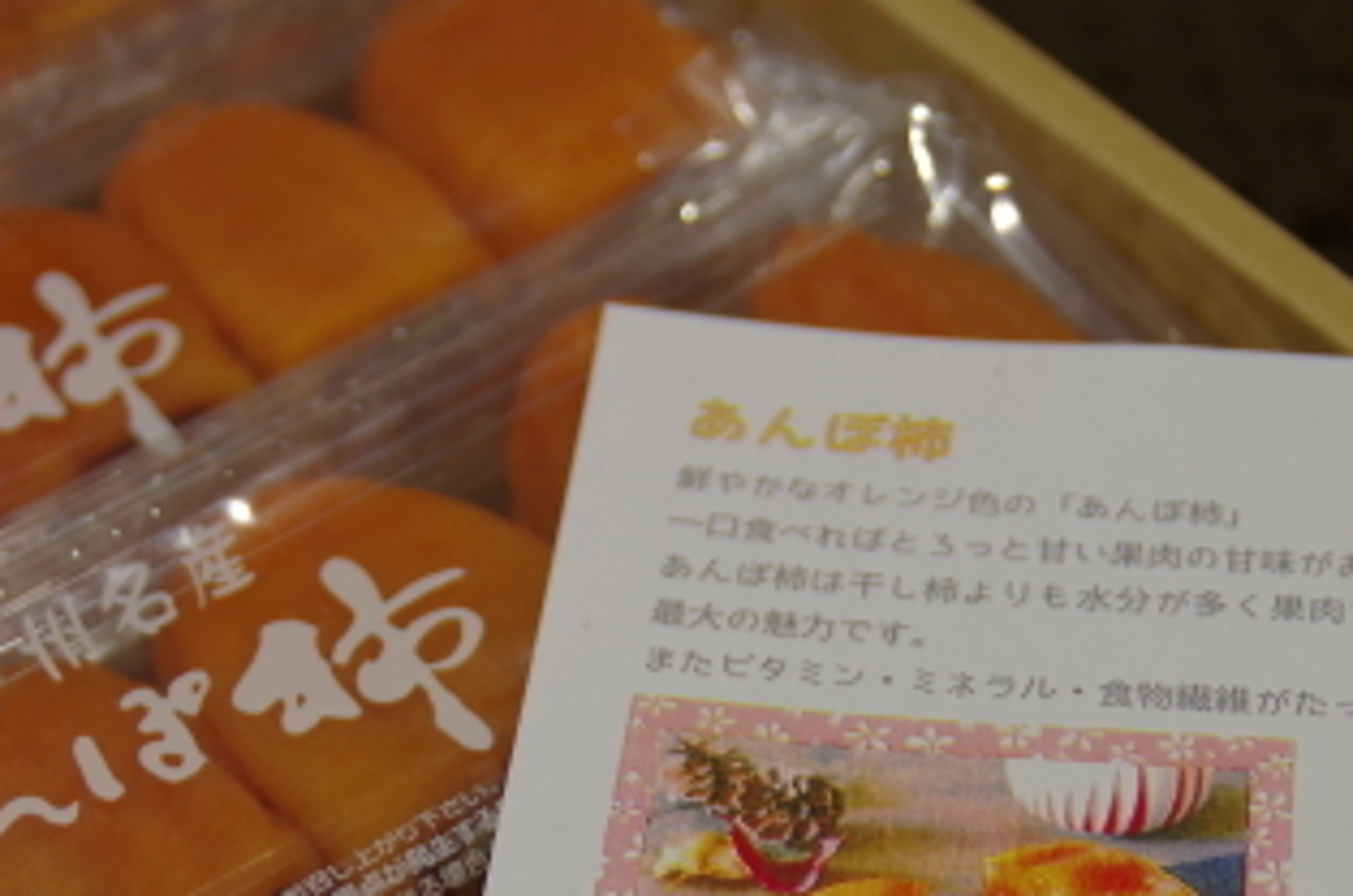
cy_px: 838
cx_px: 534
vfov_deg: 15.4
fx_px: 3263
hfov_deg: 23.4
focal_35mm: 87
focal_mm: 26
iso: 100
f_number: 2.8
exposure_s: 1/15
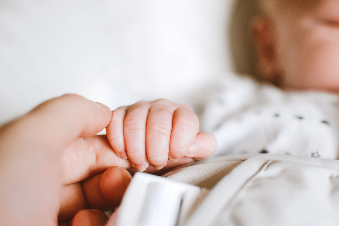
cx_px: 170
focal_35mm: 52
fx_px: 494
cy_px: 113
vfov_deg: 25.8
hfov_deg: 37.8
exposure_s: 1/100
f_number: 1.8
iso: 125
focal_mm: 35
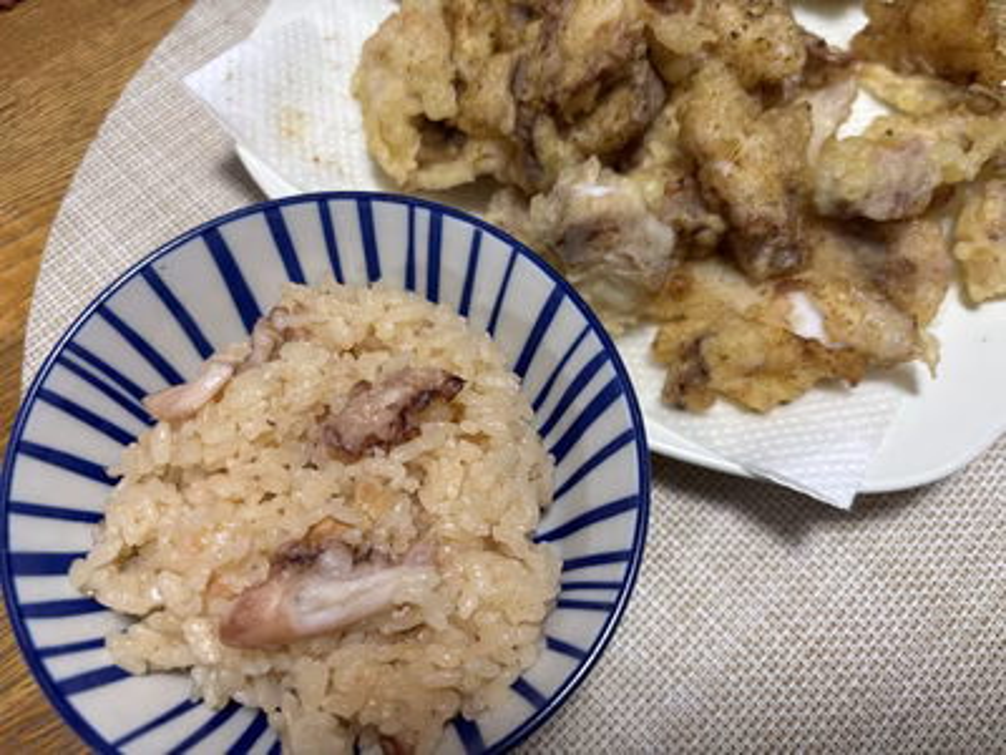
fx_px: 756
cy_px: 378
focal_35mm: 26
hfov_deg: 67.3
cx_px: 503
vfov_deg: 53.1
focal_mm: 5.96
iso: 125
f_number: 1.6
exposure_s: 1/120
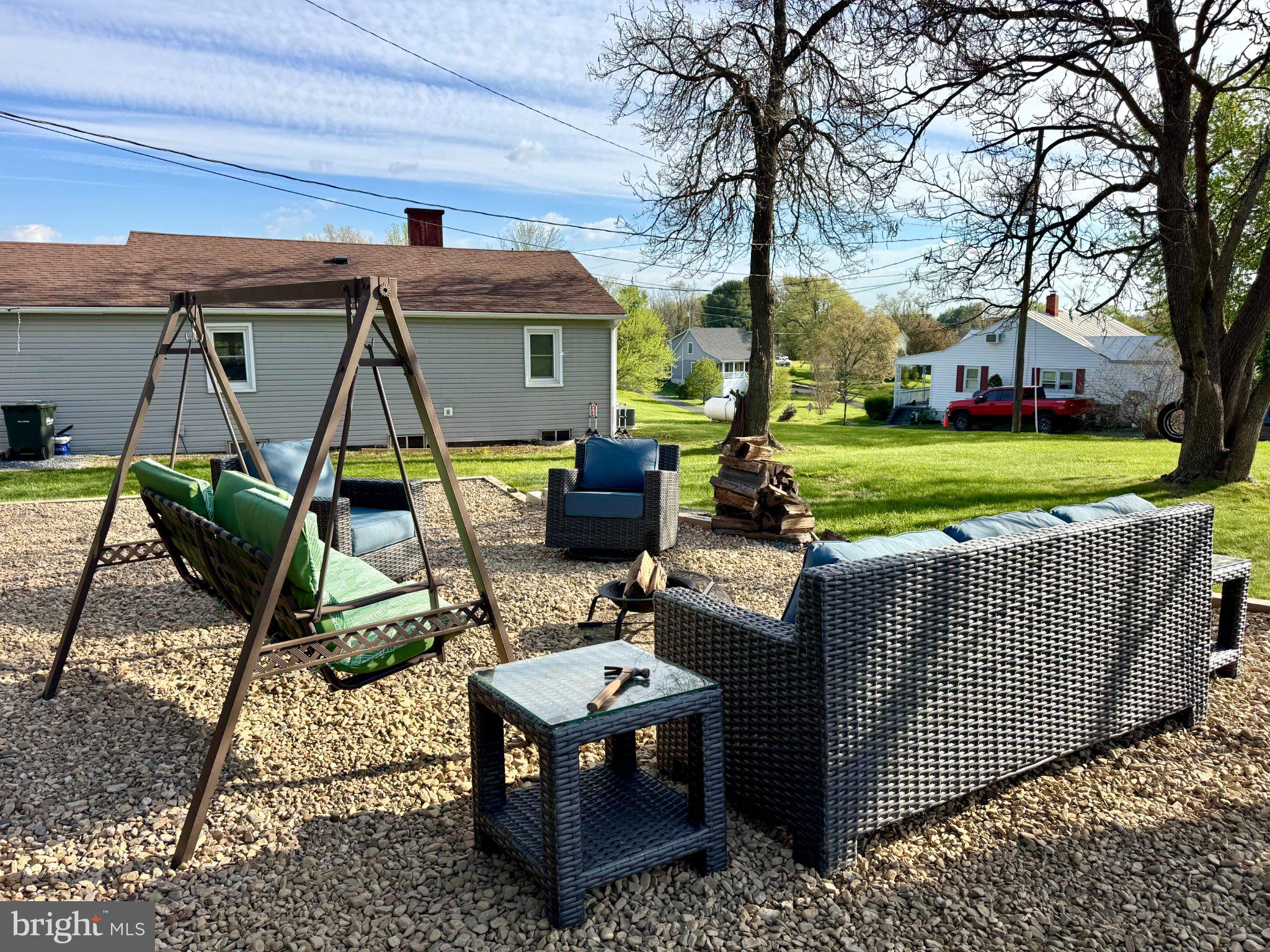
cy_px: 476
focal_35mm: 24
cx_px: 635
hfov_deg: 71.6
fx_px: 881
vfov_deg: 56.8
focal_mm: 6.76
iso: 80
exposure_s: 1/3096
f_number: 1.78
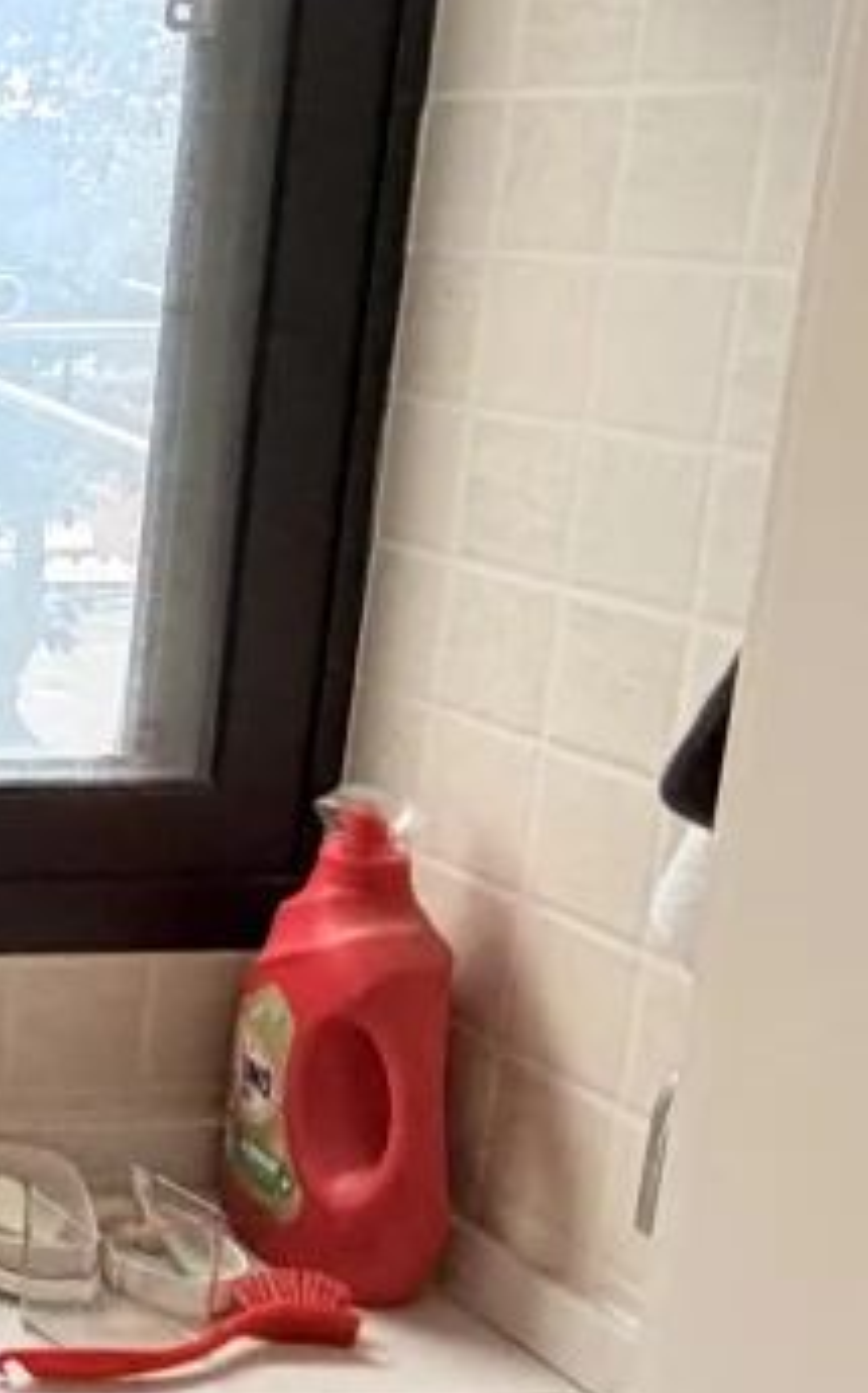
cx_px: -1066
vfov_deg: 33.0
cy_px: 618
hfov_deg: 15.1
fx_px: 2352
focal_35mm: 62
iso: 320
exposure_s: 1/114
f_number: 2.2
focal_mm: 2.22
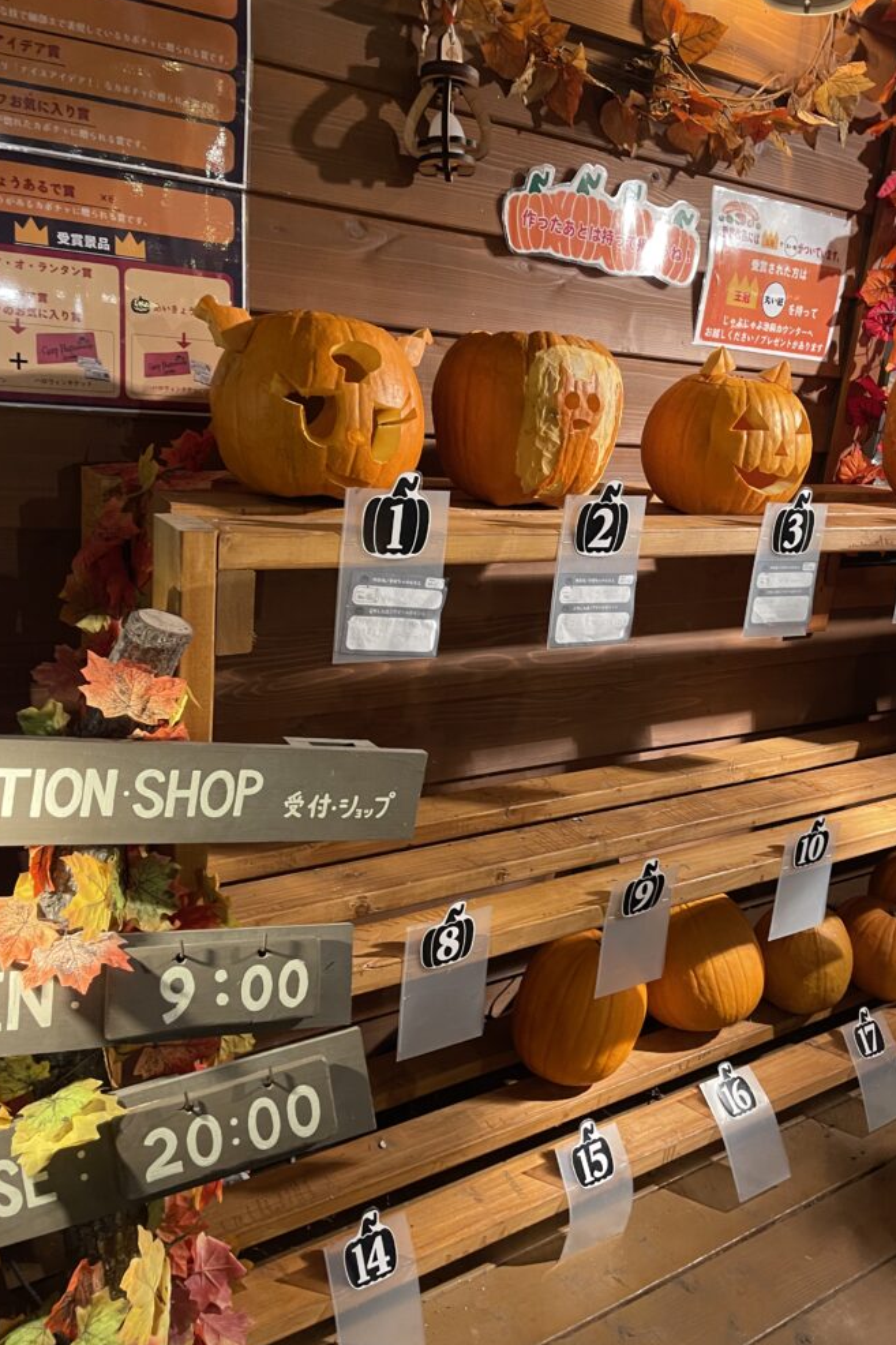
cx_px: 487
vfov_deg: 67.4
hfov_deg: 47.9
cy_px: 657
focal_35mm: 27
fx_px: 1008
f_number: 1.6
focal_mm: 5.1
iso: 320
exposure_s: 1/50
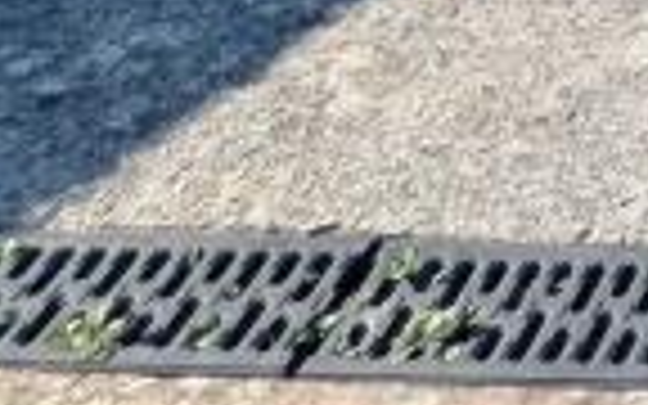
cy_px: -1280
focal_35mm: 98
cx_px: 1570
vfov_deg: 7.7
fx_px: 1731
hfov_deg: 14.2
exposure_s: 1/1451
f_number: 2.2
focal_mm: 1.95
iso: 45
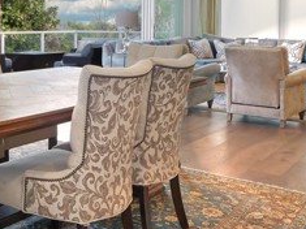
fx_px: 433
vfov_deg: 29.2
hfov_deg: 35.1
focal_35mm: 49
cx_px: -3
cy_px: 55
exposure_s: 1/60
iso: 1600
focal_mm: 9
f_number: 5.6
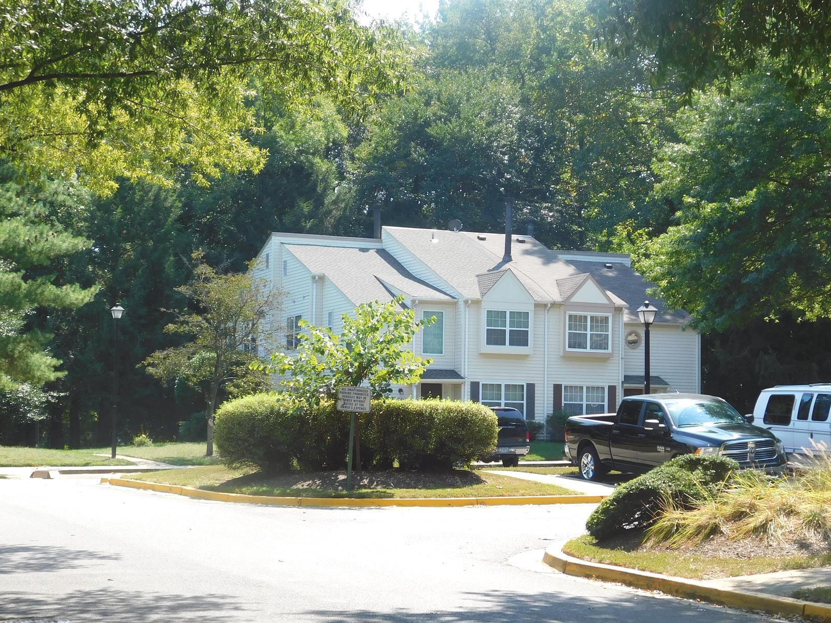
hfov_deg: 25.9
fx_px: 1800
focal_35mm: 75
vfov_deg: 19.6
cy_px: 381
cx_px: 493
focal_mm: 10.4
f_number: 4
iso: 125
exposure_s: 1/400
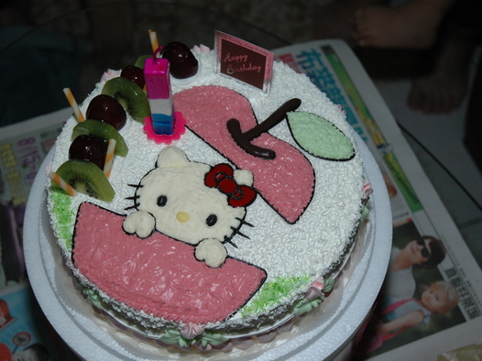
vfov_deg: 25.4
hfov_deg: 33.5
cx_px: 246
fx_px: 801
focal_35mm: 58
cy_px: 182
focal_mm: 35
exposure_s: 1/250
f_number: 4.2
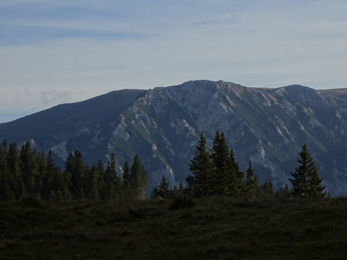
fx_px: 1373
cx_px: 223
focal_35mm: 137
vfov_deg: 10.8
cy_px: 111
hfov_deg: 14.4
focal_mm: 17.01
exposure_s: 1/400
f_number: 6.3
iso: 80
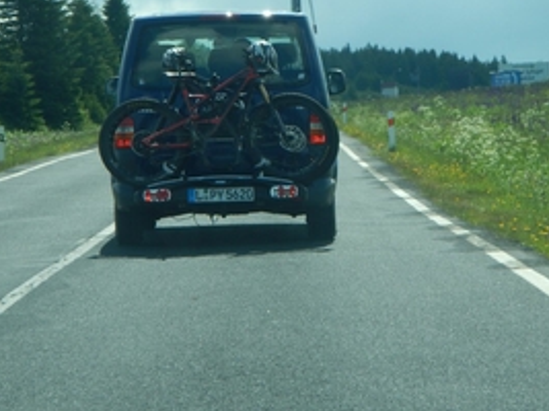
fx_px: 3329
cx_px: 249
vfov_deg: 7.1
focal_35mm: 210
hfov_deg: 9.4
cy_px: 115
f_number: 4.8
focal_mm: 25
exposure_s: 1/640
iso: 125
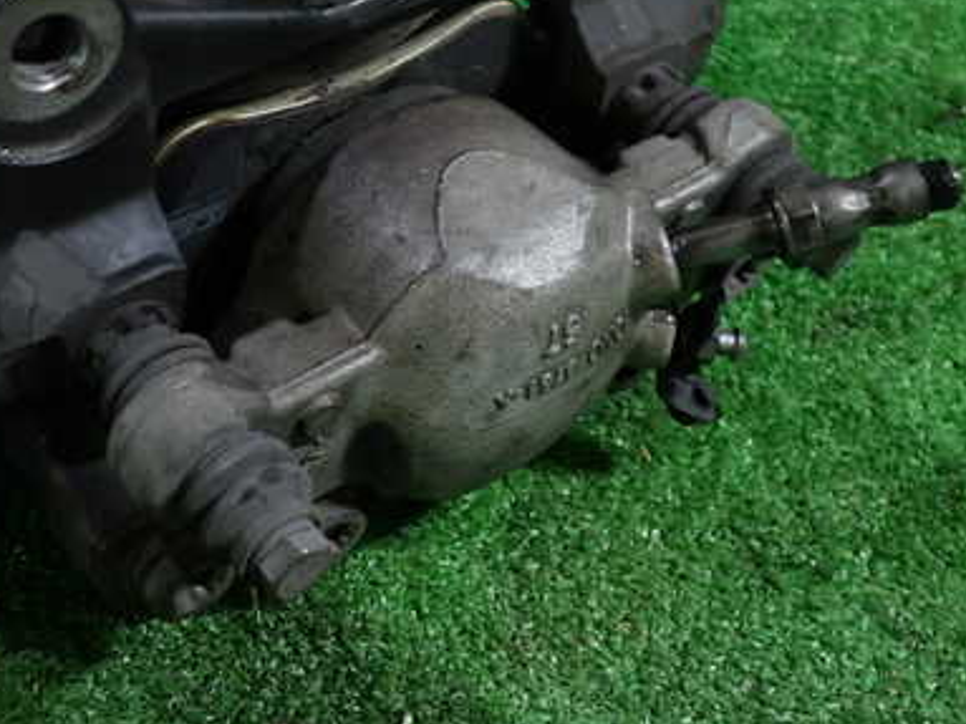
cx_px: 318
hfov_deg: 39.9
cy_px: 230
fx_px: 1311
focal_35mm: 47
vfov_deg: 30.6
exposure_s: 1/30
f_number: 2.3
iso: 250
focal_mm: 5.4
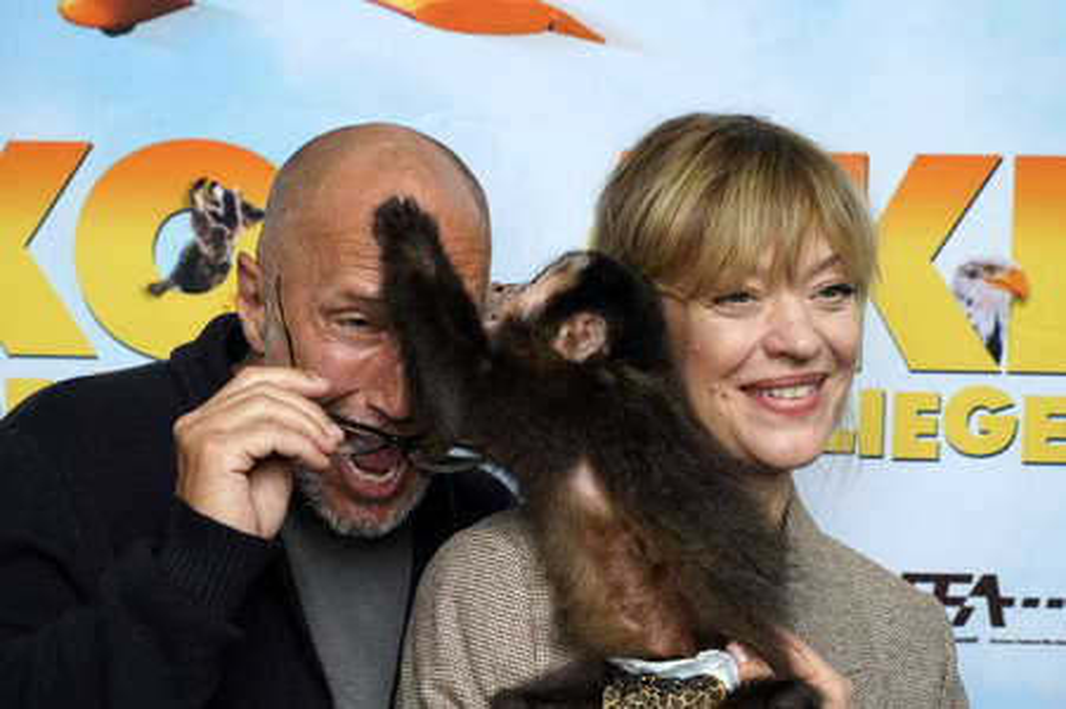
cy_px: 354
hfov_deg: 25.4
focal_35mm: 80
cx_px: 533
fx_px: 2367
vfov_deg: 17.0
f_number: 5.6
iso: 640
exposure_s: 1/125
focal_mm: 80
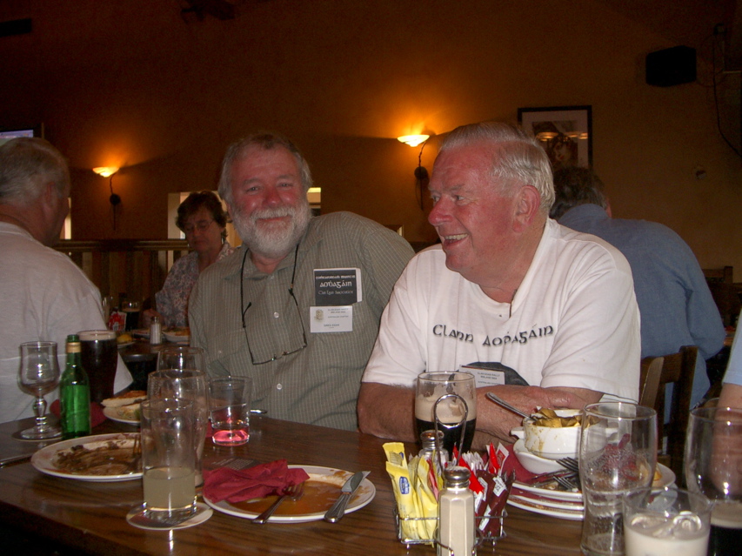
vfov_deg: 40.7
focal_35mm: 35
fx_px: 750
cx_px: 371
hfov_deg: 52.6
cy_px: 278
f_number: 2.6
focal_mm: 5.8
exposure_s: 1/40
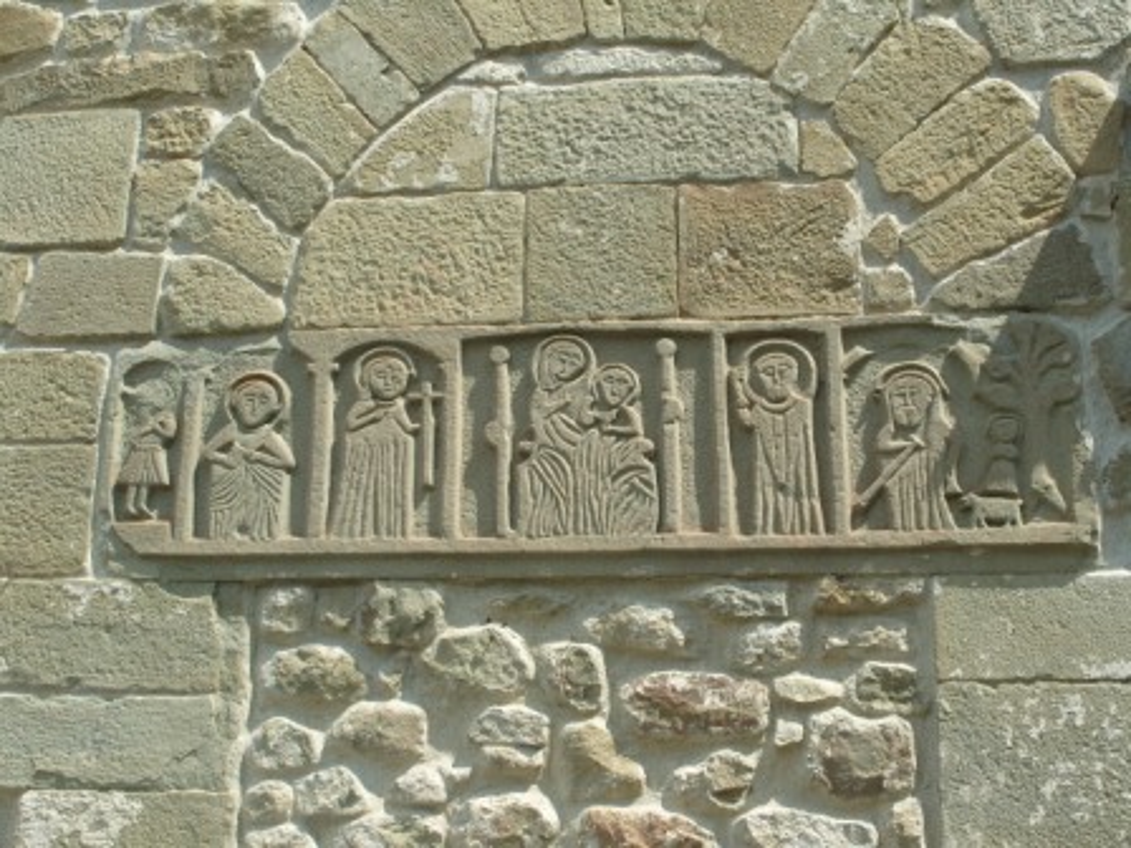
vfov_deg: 25.2
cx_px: 566
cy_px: 424
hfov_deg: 33.2
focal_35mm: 58
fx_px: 1895
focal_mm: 13
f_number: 5.9
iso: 80
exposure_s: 1/350
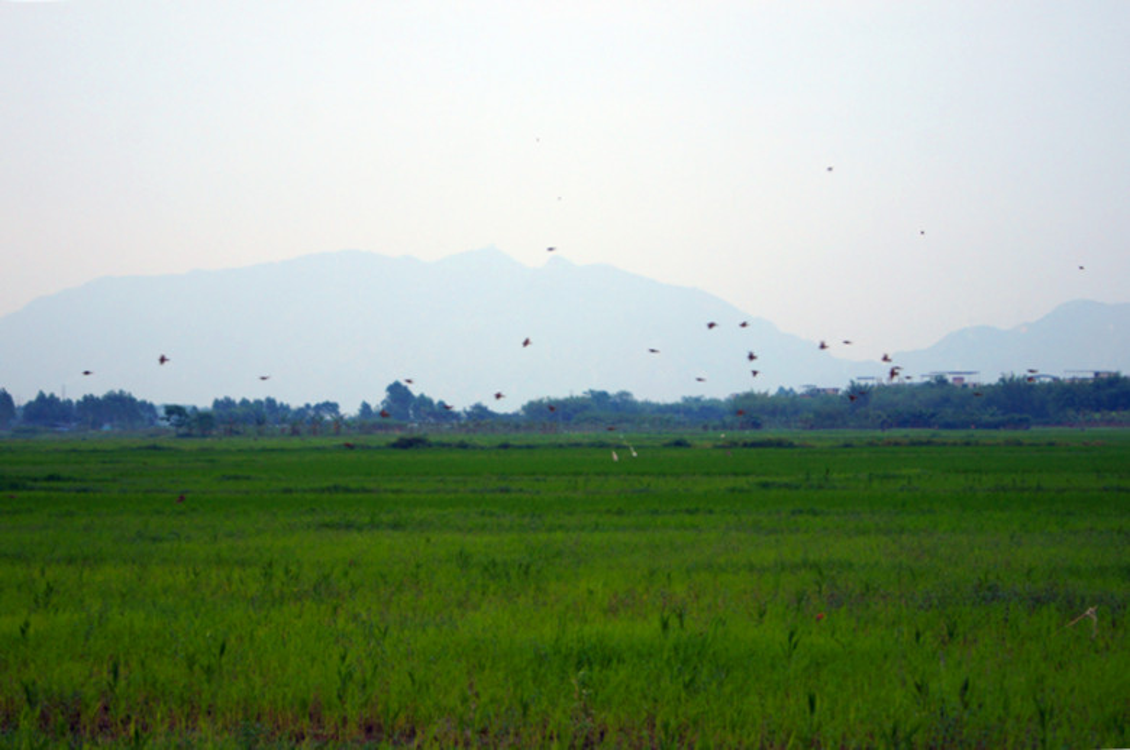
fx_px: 2586
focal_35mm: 82
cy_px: 375
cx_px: 565
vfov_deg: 16.5
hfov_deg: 24.6
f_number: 5.6
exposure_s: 1/160
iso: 200
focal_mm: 55
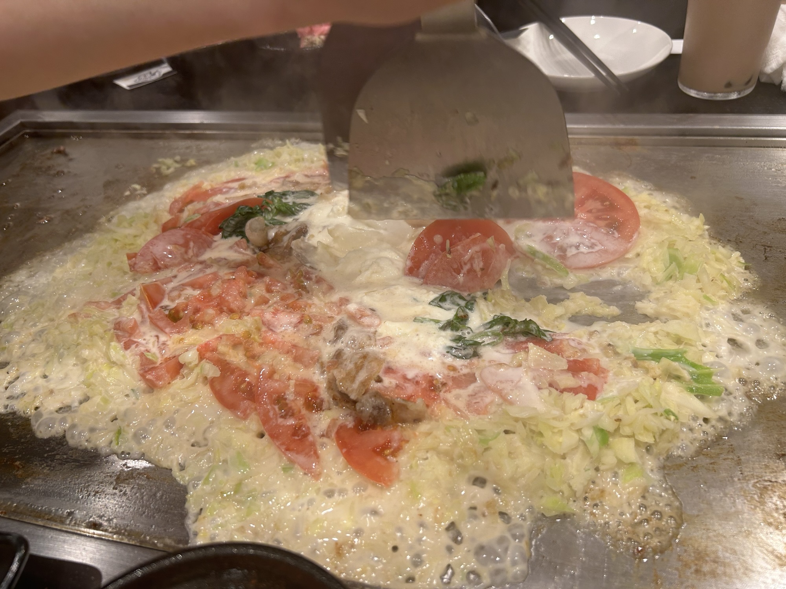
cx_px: 393
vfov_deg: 53.1
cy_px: 294
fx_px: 590
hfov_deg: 67.3
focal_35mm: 26
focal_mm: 5.7
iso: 64
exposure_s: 1/50
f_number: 1.5
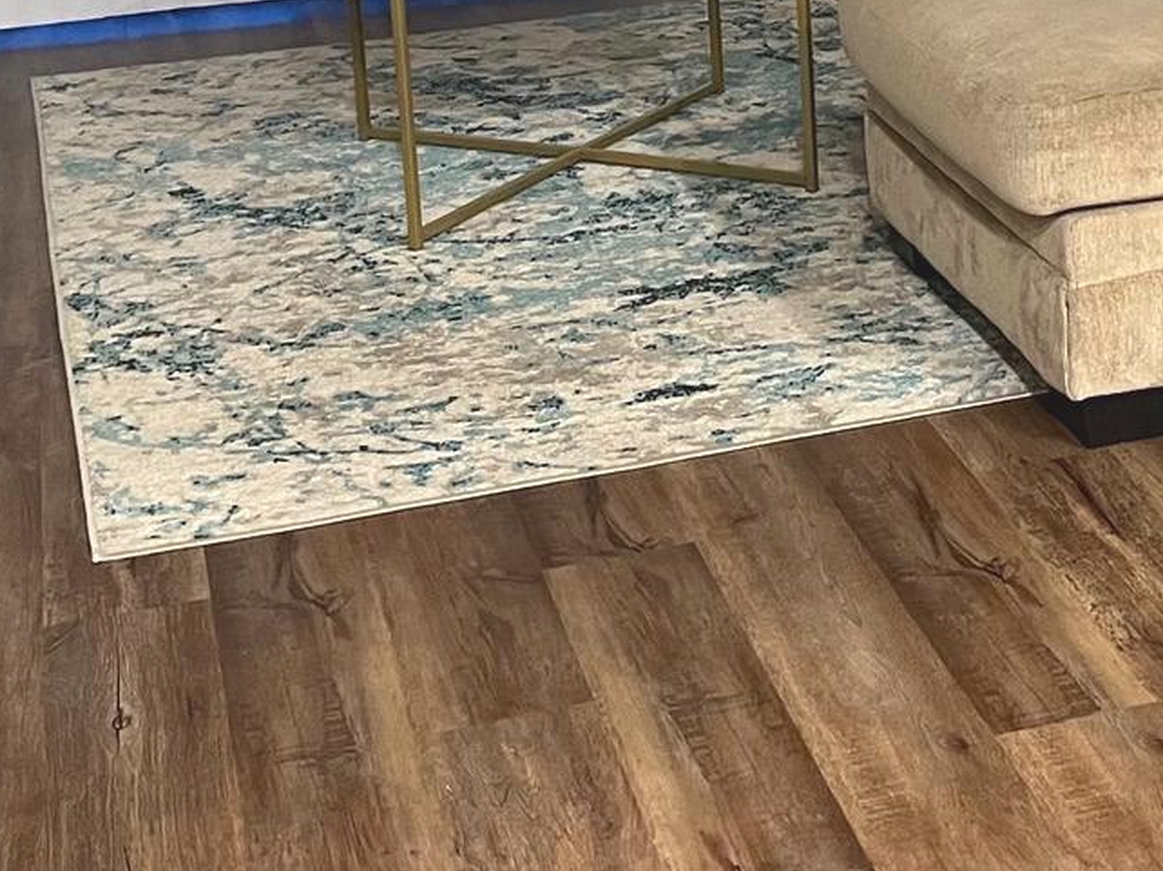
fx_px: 2788
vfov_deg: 16.9
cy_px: -197
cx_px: 1020
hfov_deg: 23.0
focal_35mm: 83
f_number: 1.5
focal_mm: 5.7
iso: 500
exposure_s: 1/40
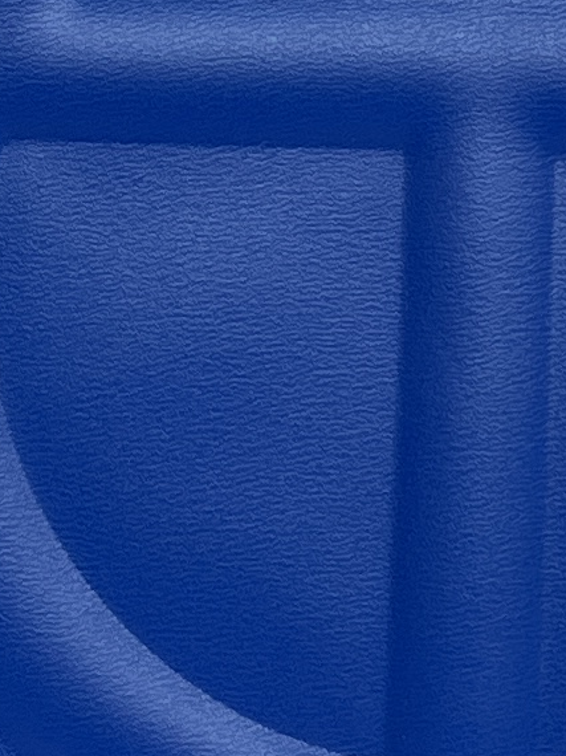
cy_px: -430
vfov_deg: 10.3
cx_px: 627
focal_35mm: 184
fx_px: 4014
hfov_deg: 8.0
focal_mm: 5.1
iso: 50
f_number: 1.6
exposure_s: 1/766
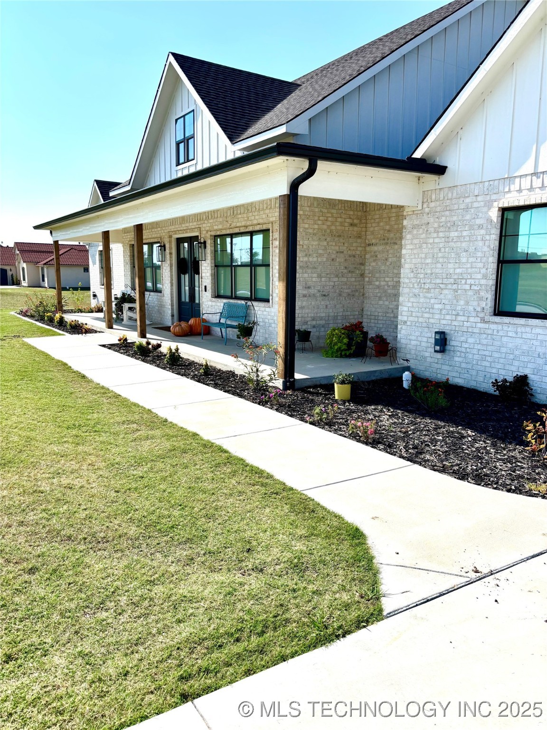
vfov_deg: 67.3
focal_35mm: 26
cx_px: 274
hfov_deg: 53.1
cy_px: 365
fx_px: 548
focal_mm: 5.96
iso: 50
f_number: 1.6
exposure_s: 1/4255
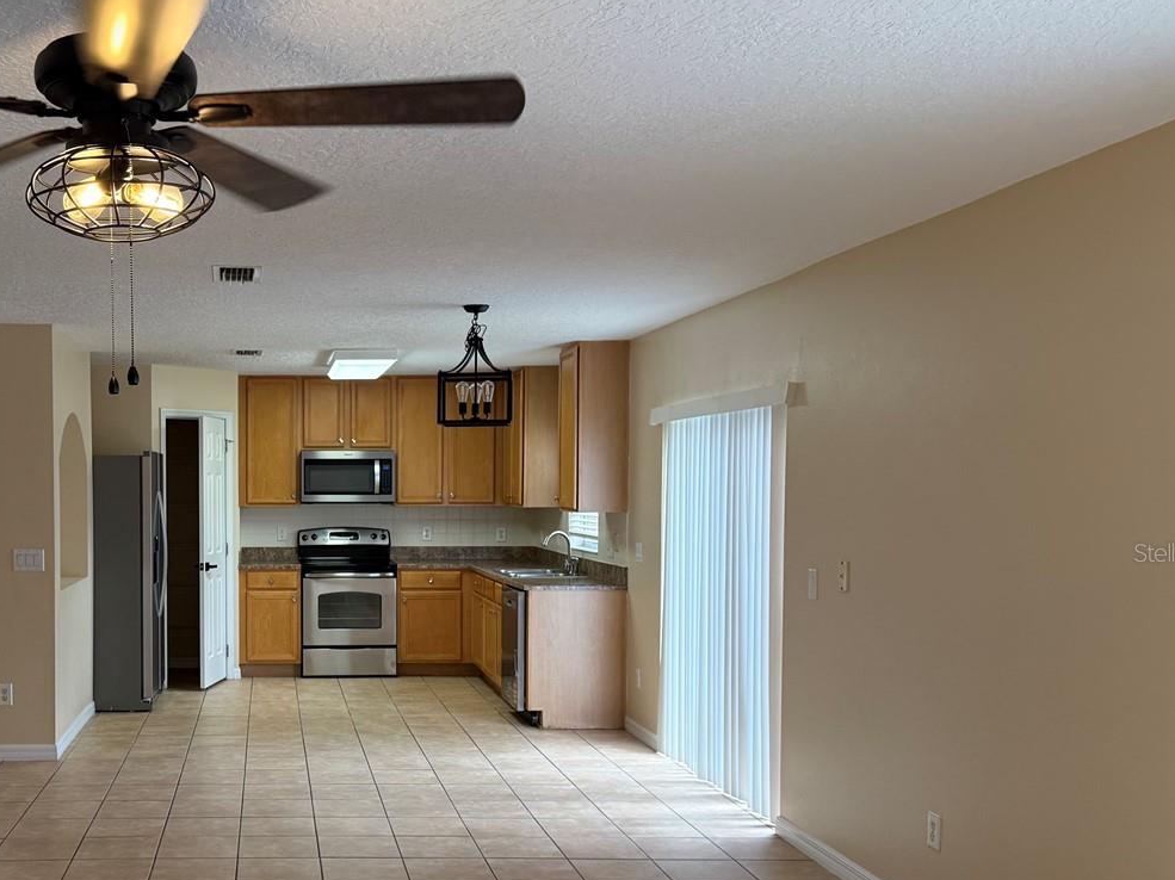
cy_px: 552
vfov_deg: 36.6
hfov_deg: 46.2
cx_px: 292
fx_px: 1323
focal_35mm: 39
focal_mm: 6.76
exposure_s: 1/229
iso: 200
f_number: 1.78
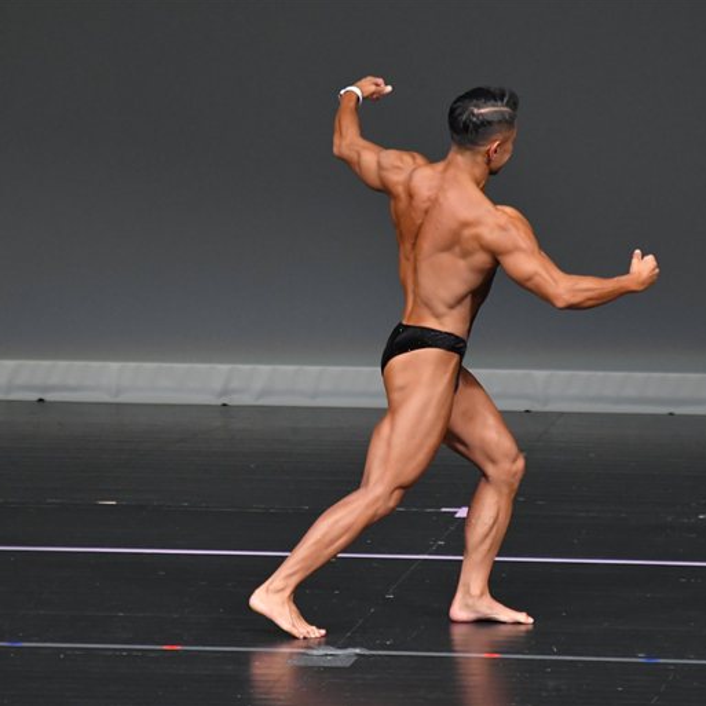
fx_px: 11099
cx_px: 357
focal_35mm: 481
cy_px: 354
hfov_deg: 3.6
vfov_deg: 3.6
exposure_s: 1/400
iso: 4000
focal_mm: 250
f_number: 5.6
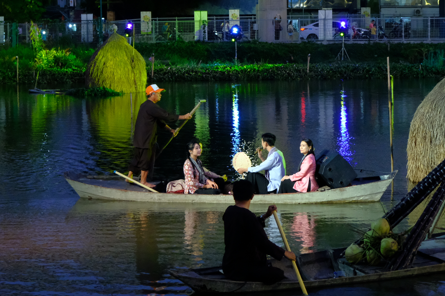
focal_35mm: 103
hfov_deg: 19.8
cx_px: 289
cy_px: 78
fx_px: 1272
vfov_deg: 13.2
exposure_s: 1/125
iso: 4000
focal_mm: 39
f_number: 4
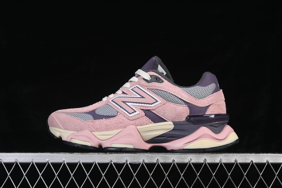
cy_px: 94
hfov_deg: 27.0
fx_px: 587
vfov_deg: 18.2
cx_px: 141
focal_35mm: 75
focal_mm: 50
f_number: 8
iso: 160
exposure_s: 1/80
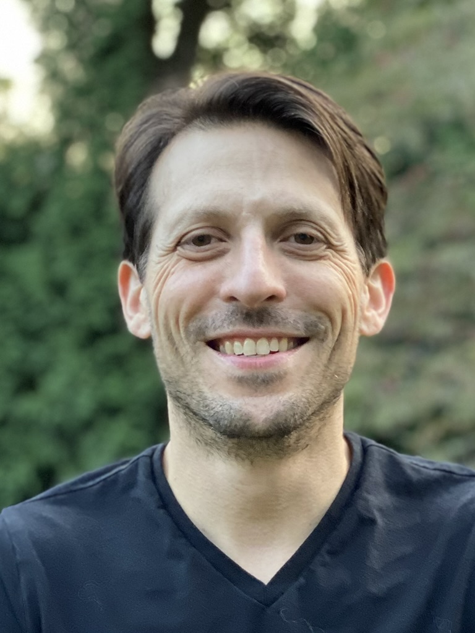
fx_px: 951
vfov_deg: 36.8
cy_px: 316
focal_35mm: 52
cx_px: 238
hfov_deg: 28.0
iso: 250
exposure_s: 1/87
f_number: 2
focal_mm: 6
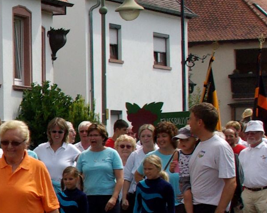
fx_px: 1075
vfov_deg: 11.3
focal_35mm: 136
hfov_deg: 13.7
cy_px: 154
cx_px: -69
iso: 400
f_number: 8
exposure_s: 1/1000
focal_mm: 28
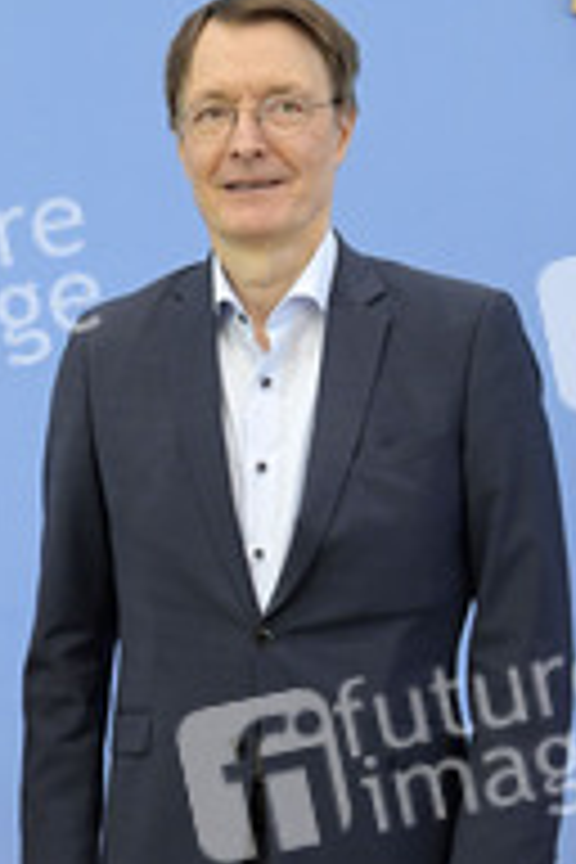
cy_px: 531
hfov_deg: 18.2
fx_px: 1752
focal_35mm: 73
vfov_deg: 27.6
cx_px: 0
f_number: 5.6
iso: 4000
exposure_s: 1/400
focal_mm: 35
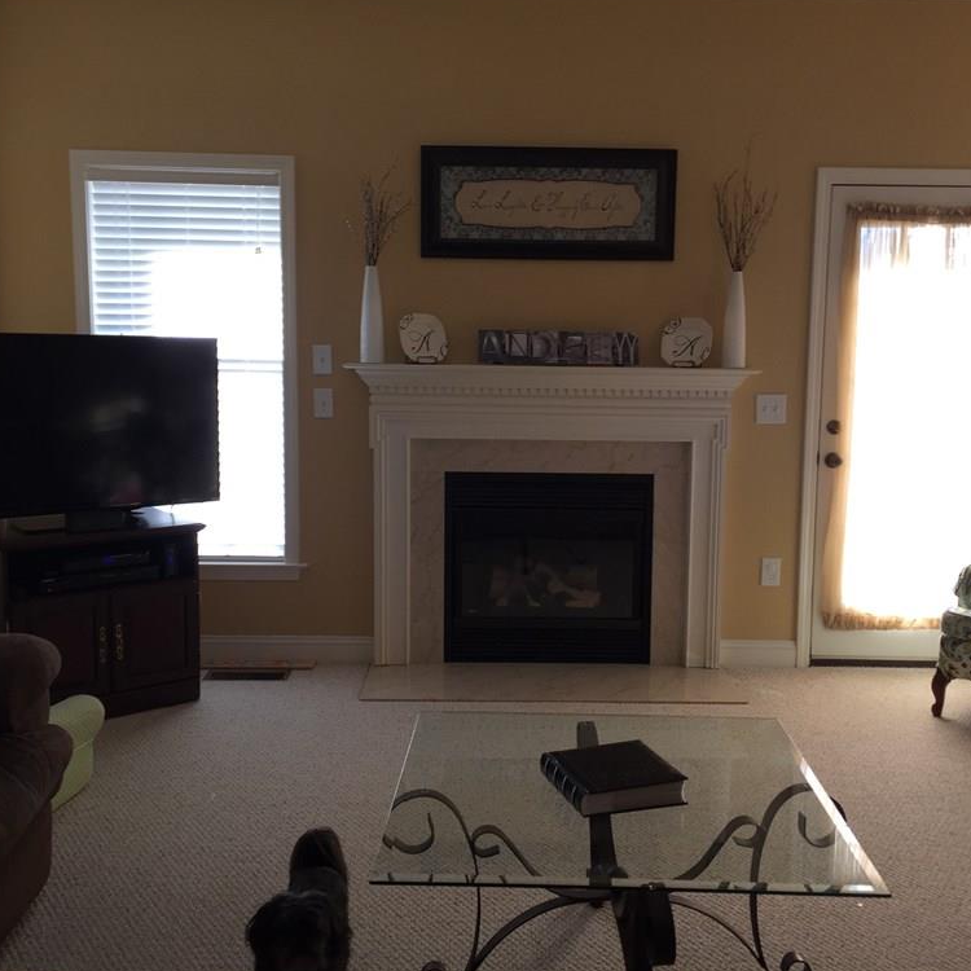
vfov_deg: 47.2
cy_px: 482
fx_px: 1111
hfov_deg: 47.2
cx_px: 504
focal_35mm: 35
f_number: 2.2
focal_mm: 4.15
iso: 32
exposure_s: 1/60
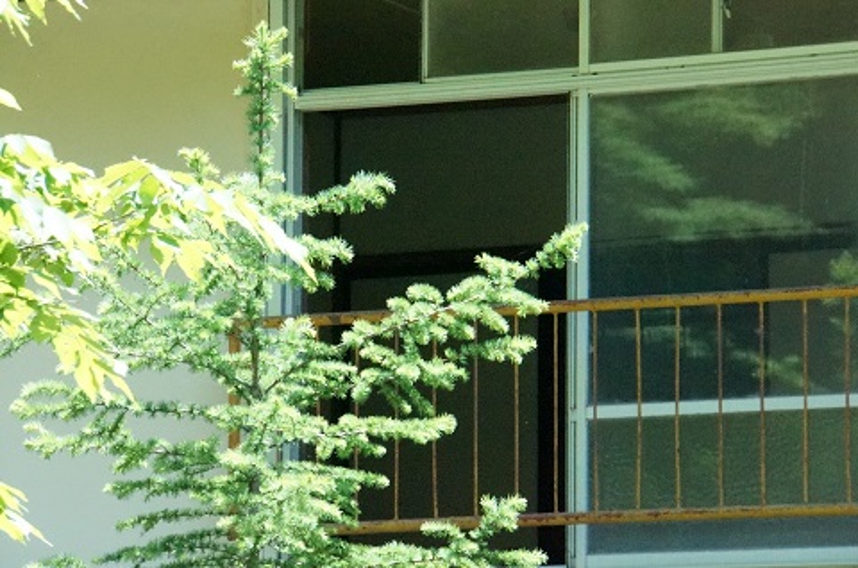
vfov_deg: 4.6
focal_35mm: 300
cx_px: 429
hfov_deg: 6.9
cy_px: 284
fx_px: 7136
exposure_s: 1/2500
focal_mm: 200
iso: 12800
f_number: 13
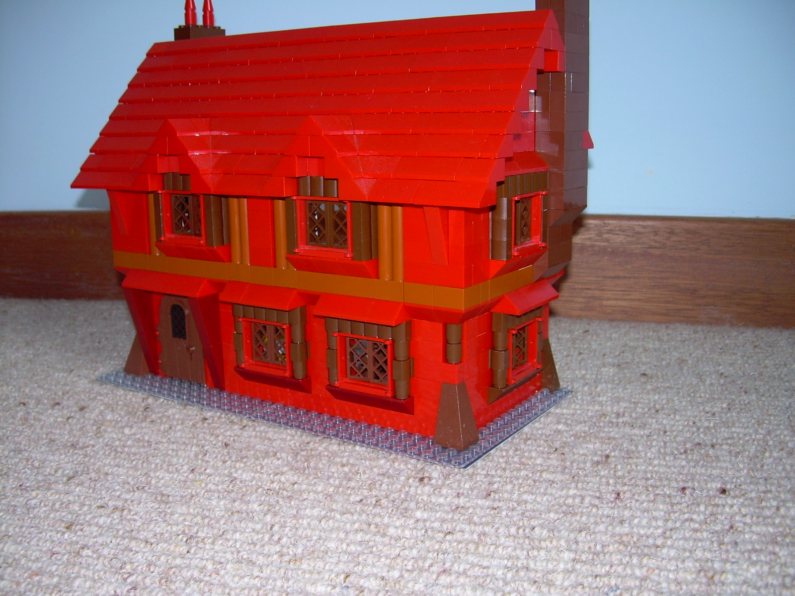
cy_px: 298
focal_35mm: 38
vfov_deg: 37.7
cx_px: 398
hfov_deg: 49.0
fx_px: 873
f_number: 2.8
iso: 50
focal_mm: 6.3
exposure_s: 1/60
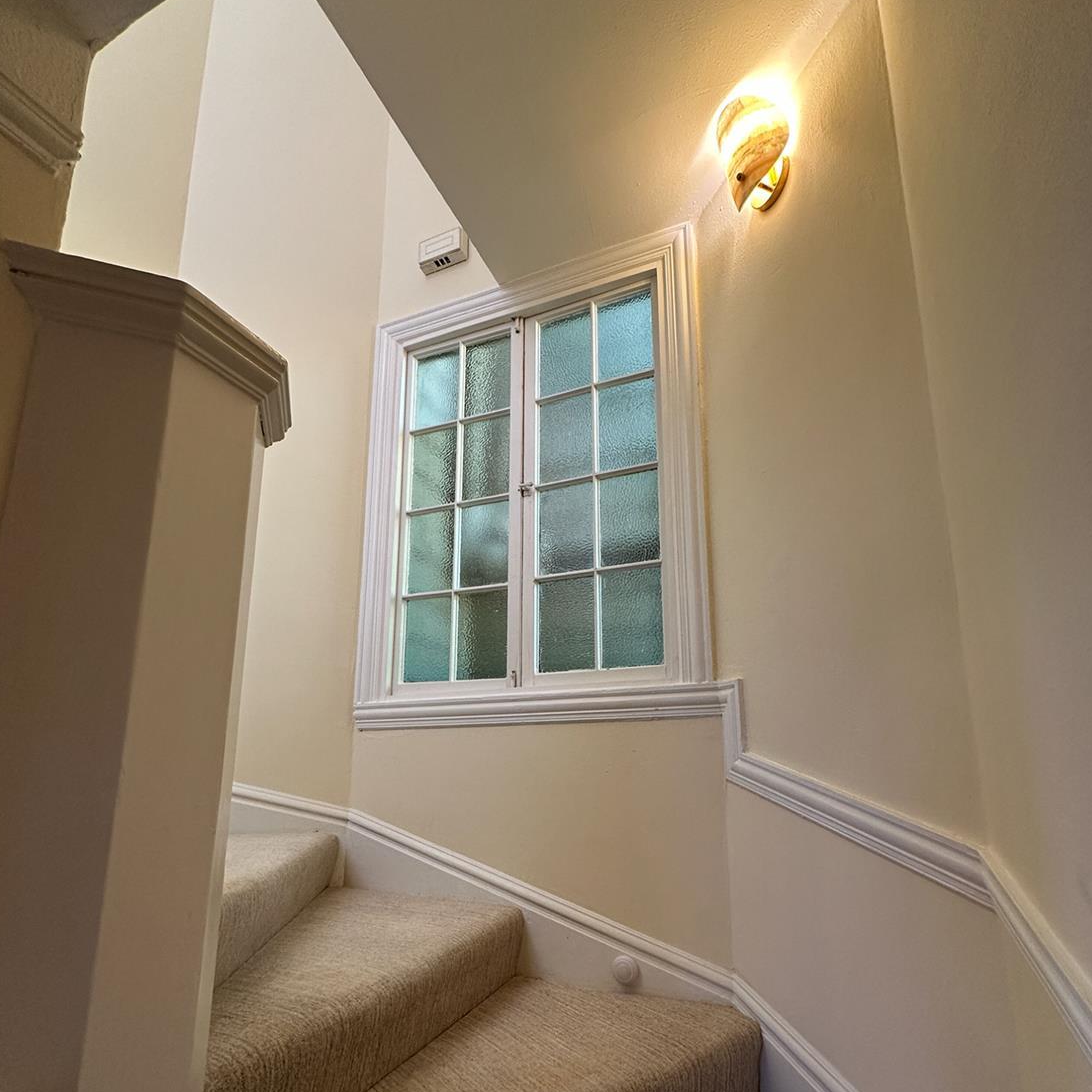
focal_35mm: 17
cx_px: 554
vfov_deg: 83.1
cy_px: 647
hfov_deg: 84.0
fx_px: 607
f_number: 2.2
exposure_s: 1/120
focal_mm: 2.22
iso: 200
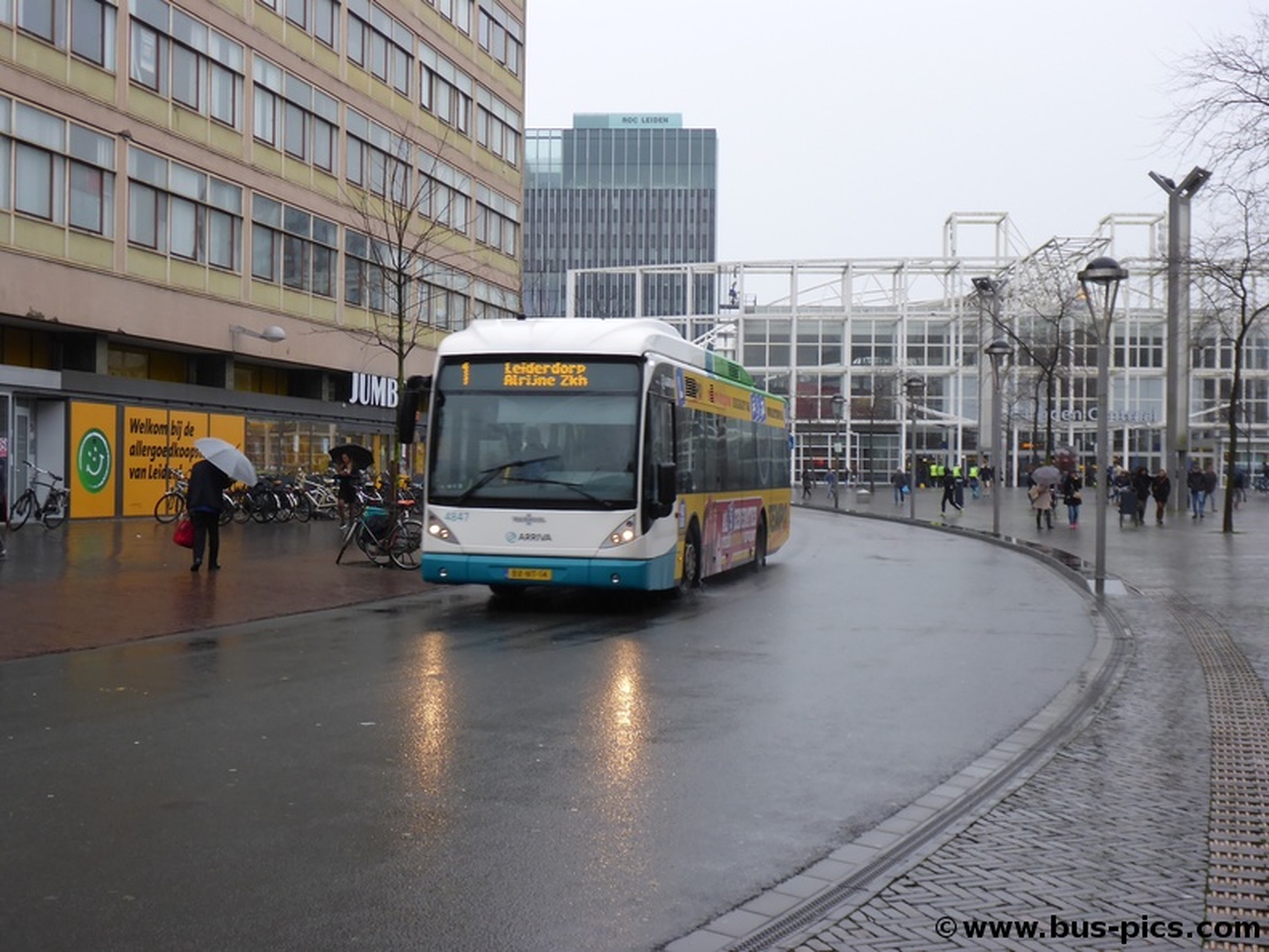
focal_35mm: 44
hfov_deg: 42.9
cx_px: 634
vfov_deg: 32.9
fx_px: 1613
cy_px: 476
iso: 160
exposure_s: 1/60
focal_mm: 7.8
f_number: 4.3
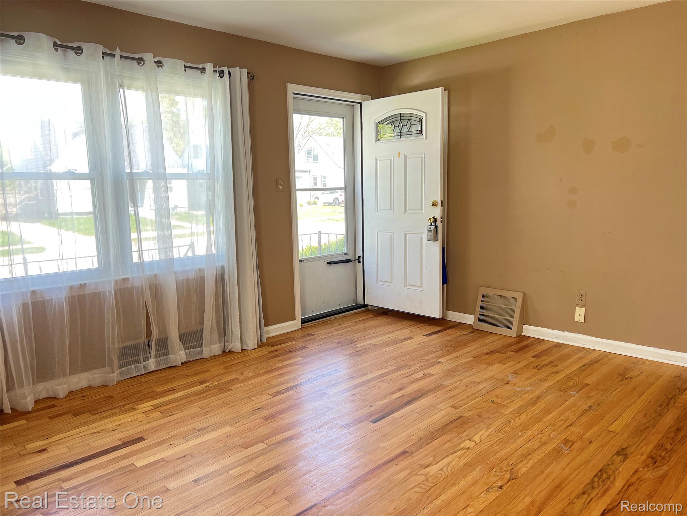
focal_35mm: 26
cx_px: 344
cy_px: 258
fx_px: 516
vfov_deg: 53.1
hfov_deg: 67.3
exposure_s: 1/110
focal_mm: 5.7
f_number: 1.5
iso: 125
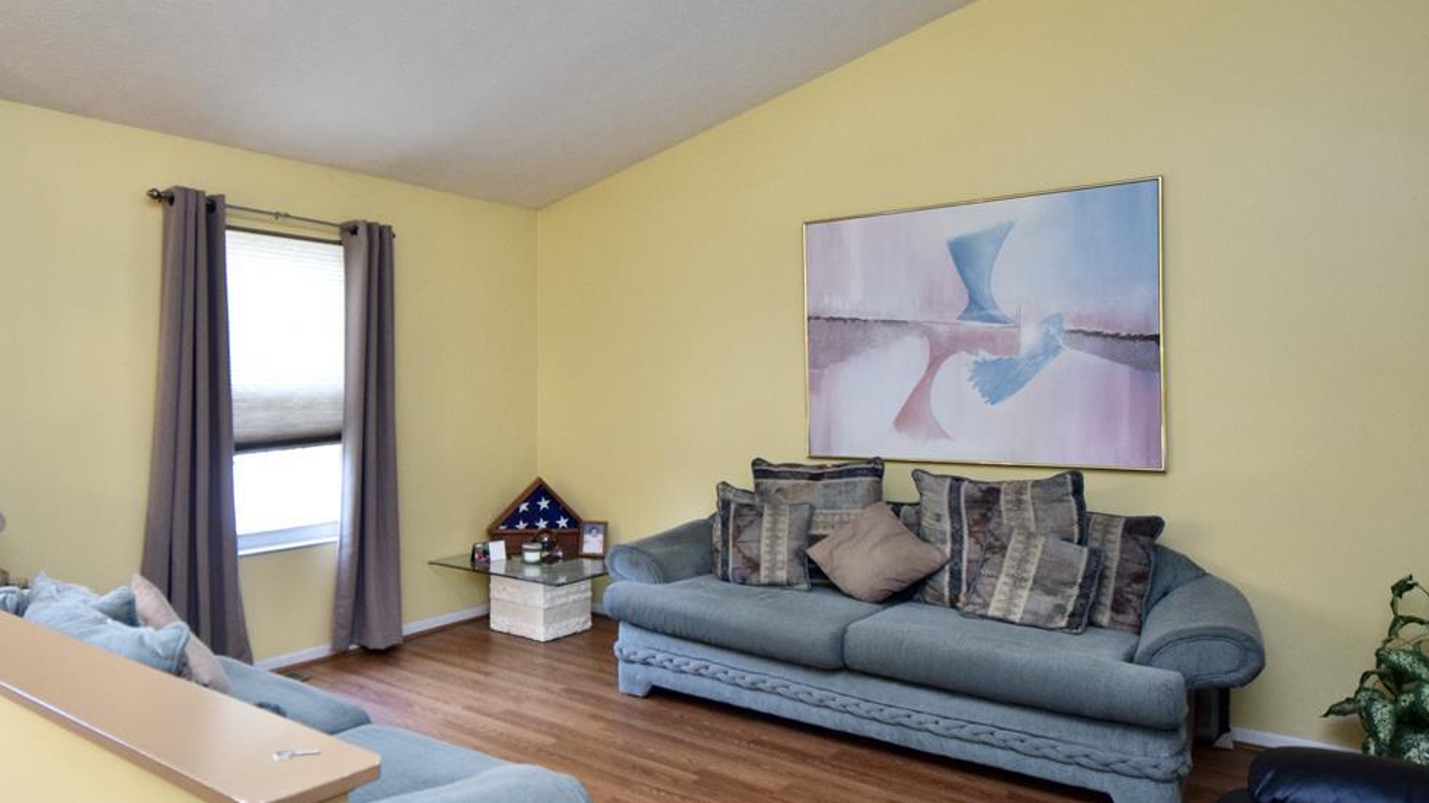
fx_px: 909
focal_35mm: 24
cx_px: 498
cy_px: 384
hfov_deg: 74.4
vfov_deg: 47.7
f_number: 4.5
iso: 1100
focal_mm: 10
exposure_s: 1/60
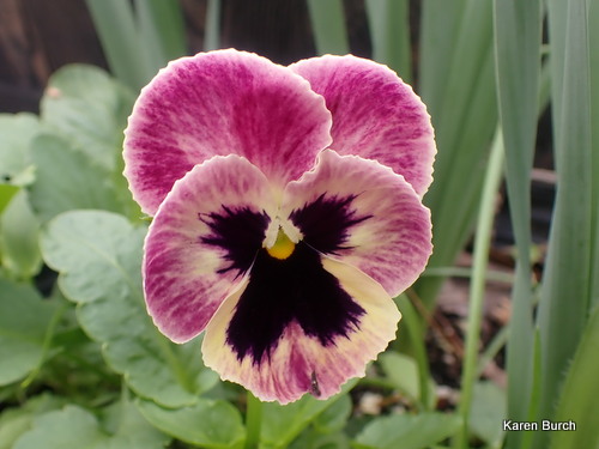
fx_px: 519
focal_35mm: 30
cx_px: 300
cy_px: 224
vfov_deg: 46.8
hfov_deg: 60.0
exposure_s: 1/125
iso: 100
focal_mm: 5.4
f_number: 3.2
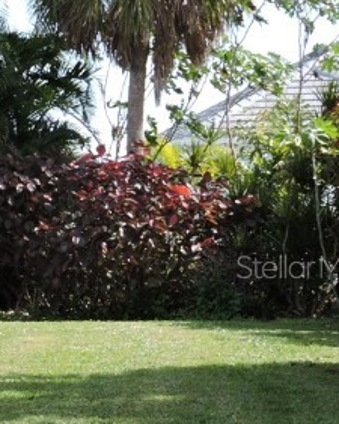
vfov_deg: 9.1
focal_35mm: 213
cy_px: 266
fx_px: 2676
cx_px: -393
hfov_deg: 6.9
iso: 100
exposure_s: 1/320
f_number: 3.7
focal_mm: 10.7
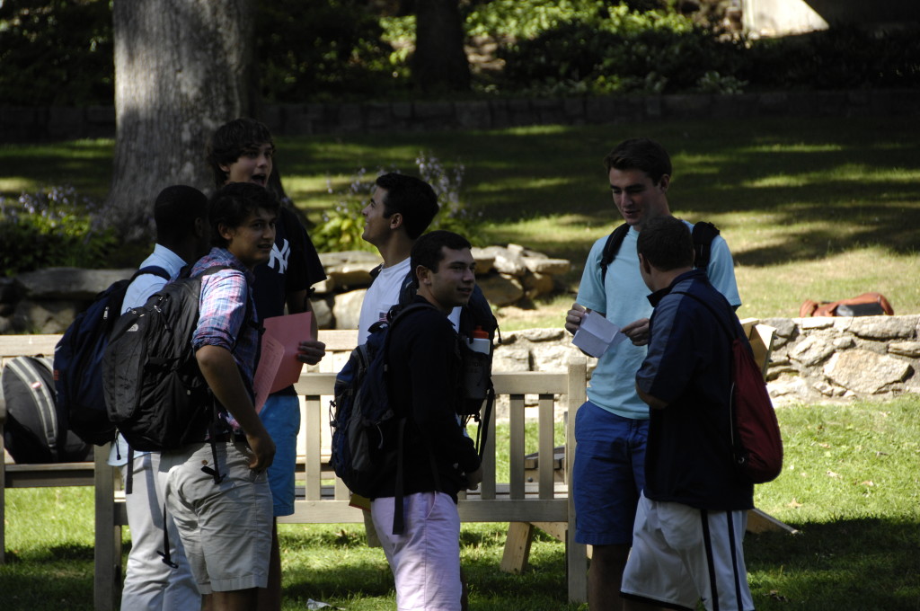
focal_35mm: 202
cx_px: 460
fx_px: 5168
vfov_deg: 6.8
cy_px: 306
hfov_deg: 10.2
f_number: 5.6
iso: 320
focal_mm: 135
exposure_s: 1/320
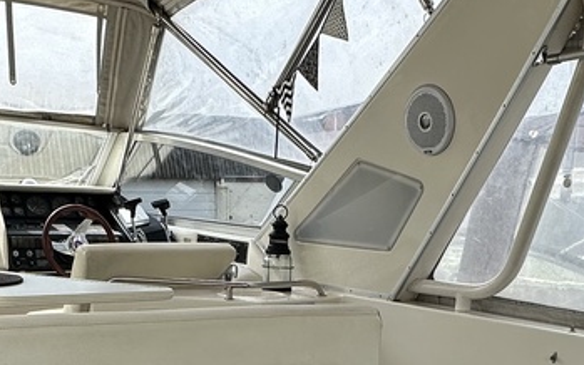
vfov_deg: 23.0
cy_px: 449
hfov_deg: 39.5
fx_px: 812
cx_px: 249
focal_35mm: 51
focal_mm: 2.22
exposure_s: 1/824
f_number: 2.2
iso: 40
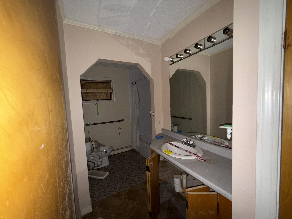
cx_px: 146
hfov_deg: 102.1
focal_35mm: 14
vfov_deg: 85.7
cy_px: 110
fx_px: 118
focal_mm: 2.22
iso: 200
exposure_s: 1/18
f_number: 2.2
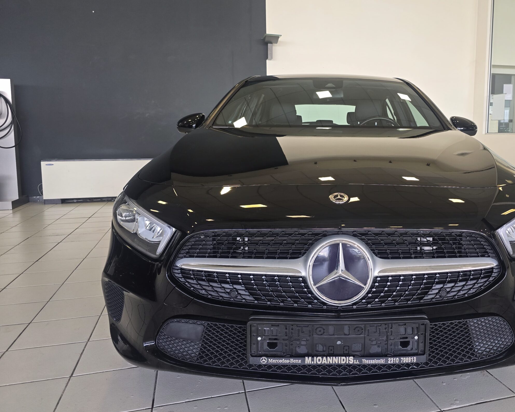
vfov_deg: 49.8
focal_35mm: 29
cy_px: 179
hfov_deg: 59.4
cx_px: 332
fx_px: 442
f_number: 1.7
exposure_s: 1/100
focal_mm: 6.3
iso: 100
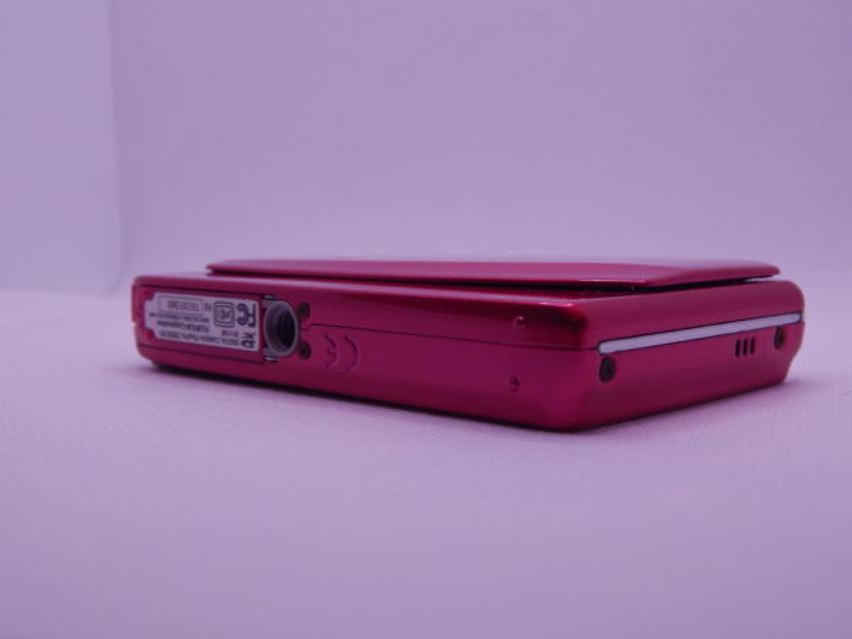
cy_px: 320
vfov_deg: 29.7
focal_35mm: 49
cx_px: 426
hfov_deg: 38.9
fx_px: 1206
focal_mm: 8.6
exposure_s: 1/400
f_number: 3.7
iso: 125
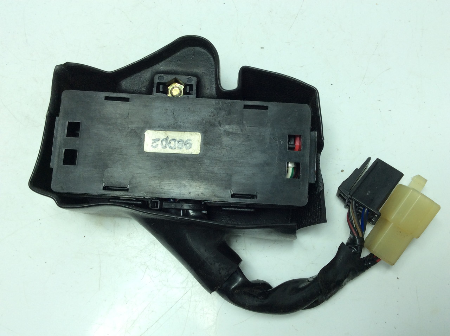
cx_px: 225
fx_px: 415
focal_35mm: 32
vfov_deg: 44.1
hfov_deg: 56.9
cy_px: 168
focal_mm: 3.3
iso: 32
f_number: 2.4
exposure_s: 1/302
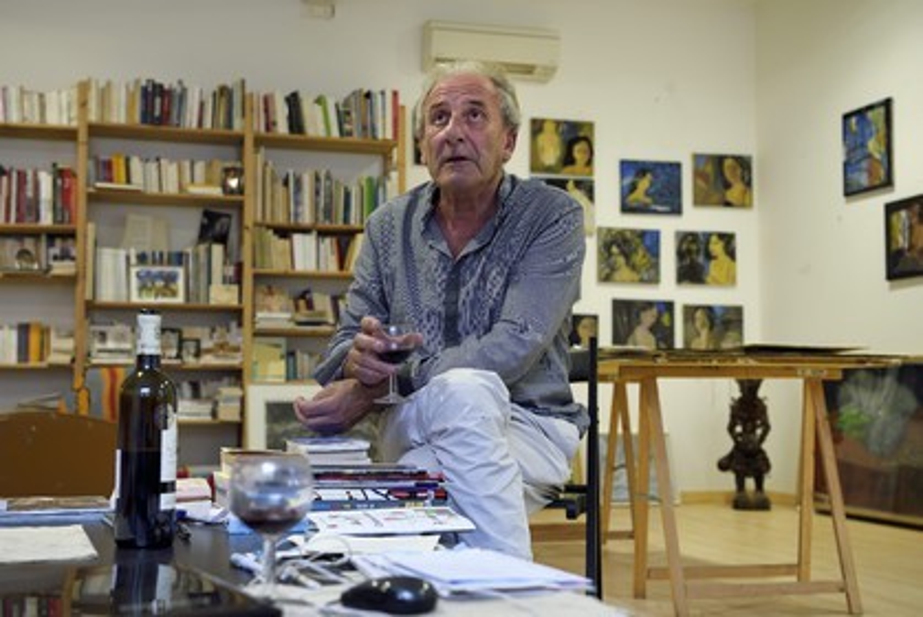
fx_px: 1026
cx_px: 462
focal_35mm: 40
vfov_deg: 33.5
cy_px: 308
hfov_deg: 48.4
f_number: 4
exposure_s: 1/40
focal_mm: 40
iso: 800
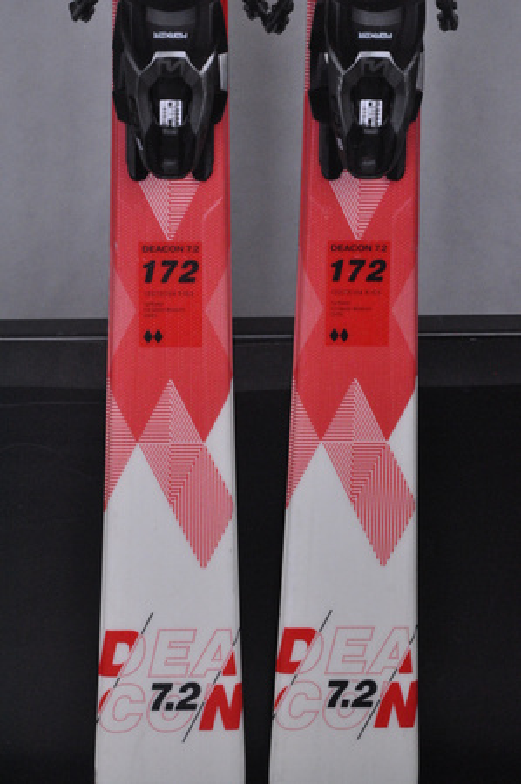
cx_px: 260
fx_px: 2448
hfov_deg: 12.2
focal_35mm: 112
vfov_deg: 18.2
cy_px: 392
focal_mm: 75
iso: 3200
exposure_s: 1/125
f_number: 9.5
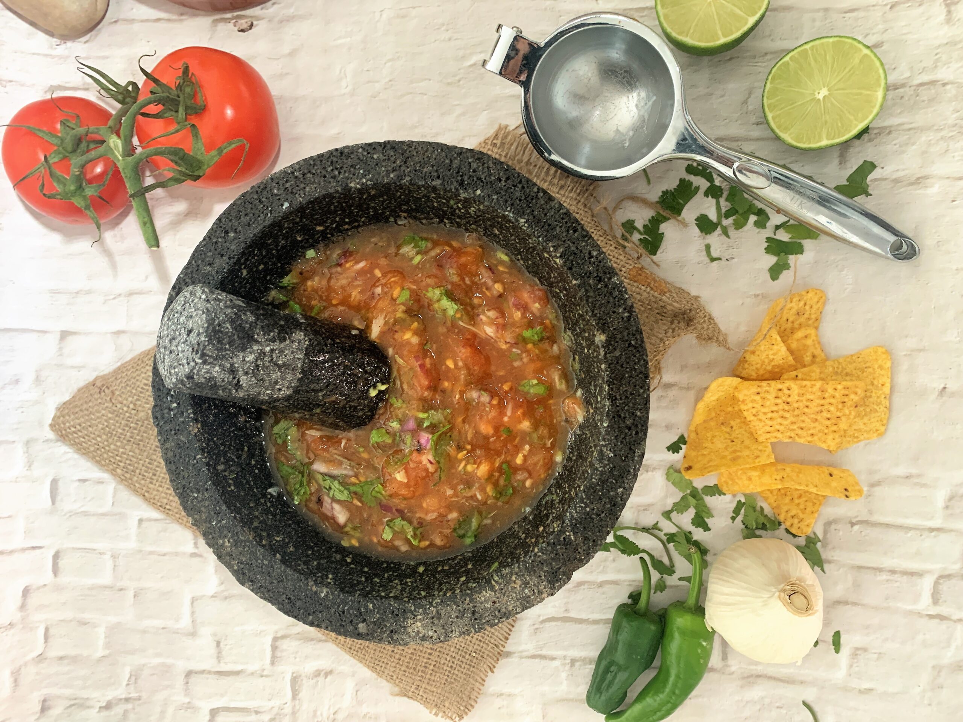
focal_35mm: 26
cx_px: 482
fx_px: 723
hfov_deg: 67.3
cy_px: 361
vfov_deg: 53.1
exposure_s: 1/60
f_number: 1.8
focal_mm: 4.25
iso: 200
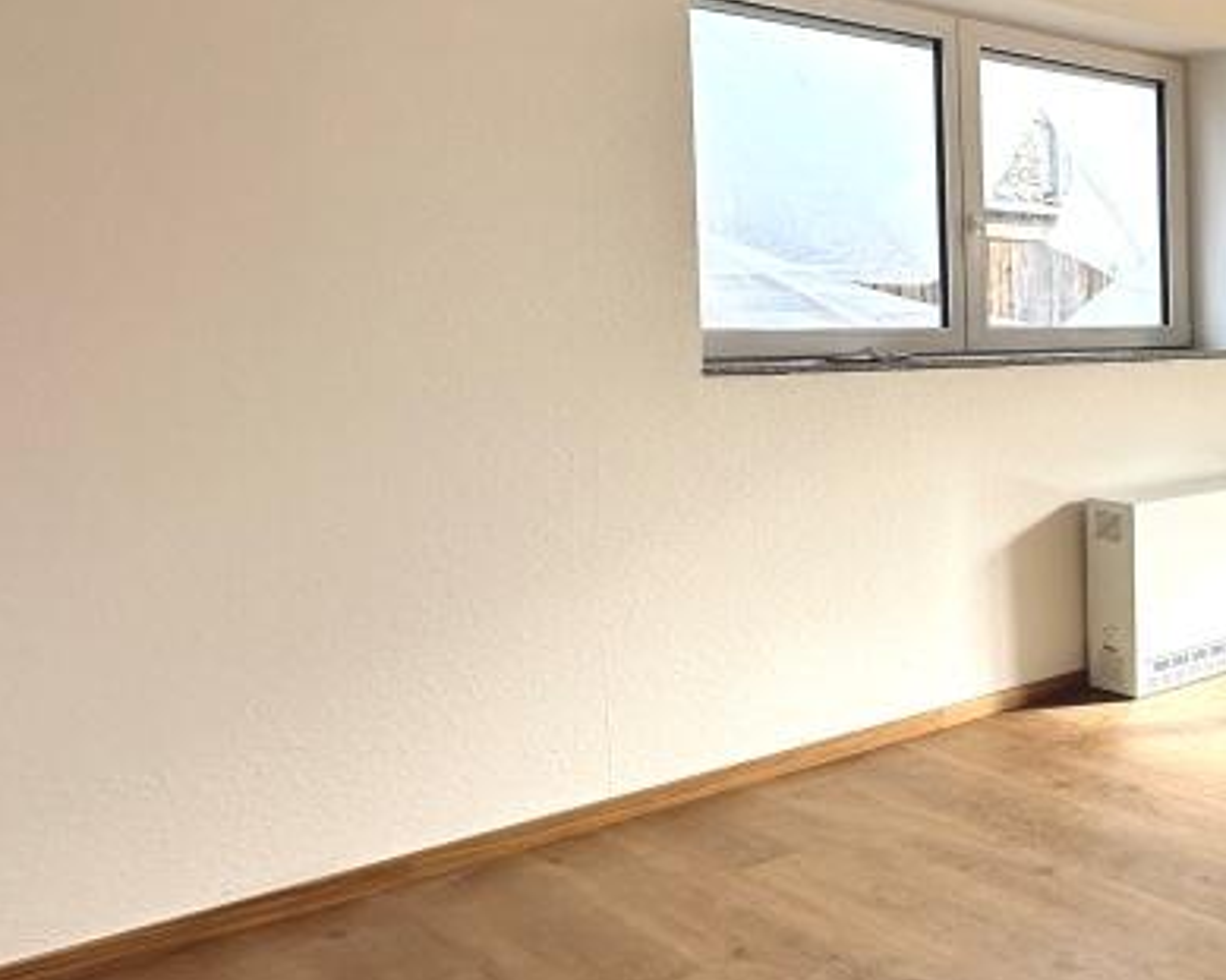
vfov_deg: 41.0
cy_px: 397
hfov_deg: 36.4
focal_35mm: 36
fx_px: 1306
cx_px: 1532
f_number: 2.2
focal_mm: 2.22
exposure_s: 1/179
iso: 40
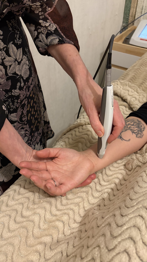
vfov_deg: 66.1
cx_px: 79
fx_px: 201
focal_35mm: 29
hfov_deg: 40.1
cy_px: 134
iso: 500
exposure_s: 1/33
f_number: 1.6
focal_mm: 5.96
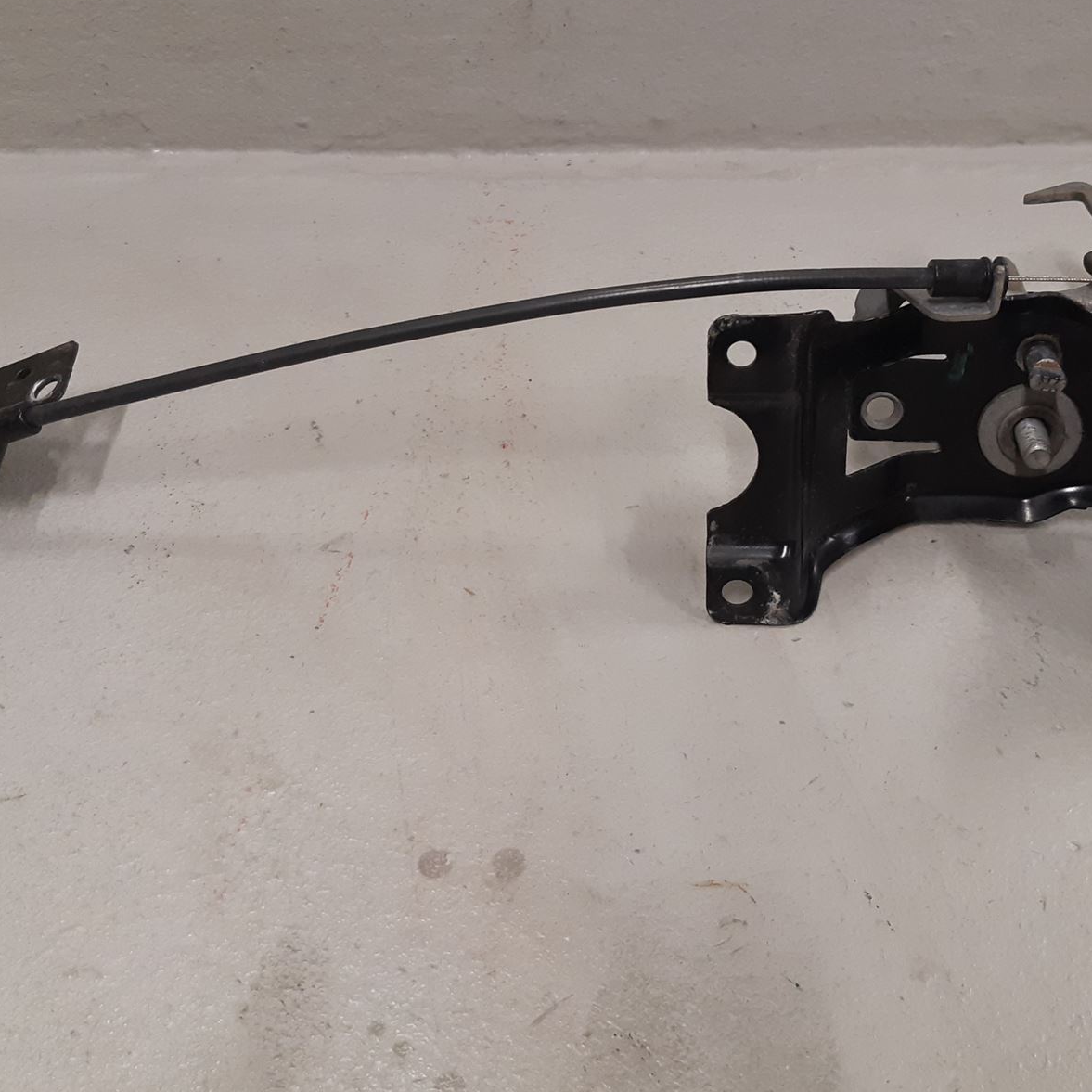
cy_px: 402
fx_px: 1428
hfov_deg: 41.8
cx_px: 591
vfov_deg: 41.5
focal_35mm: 40
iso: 160
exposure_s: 1/50
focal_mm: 3.93
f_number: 1.7
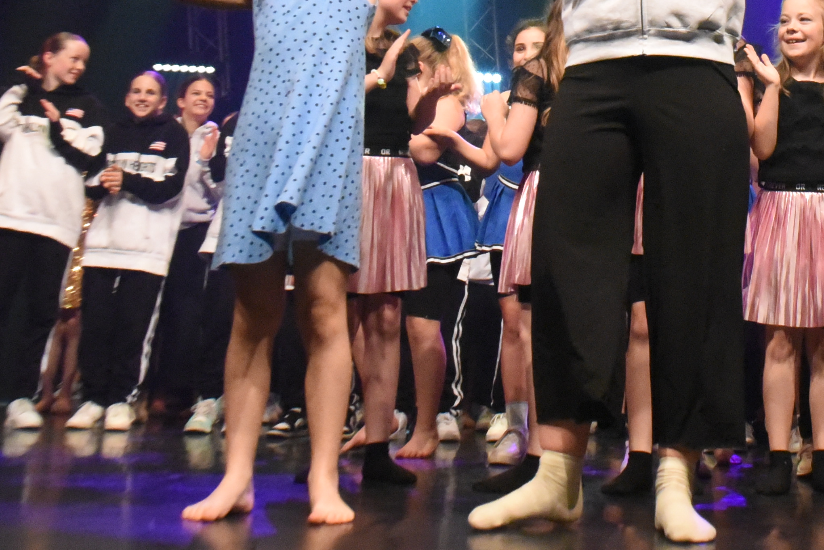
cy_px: -73
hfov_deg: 32.5
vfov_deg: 21.6
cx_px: 717
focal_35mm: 59
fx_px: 1350
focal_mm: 20
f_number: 13
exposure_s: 1/320
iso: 12800
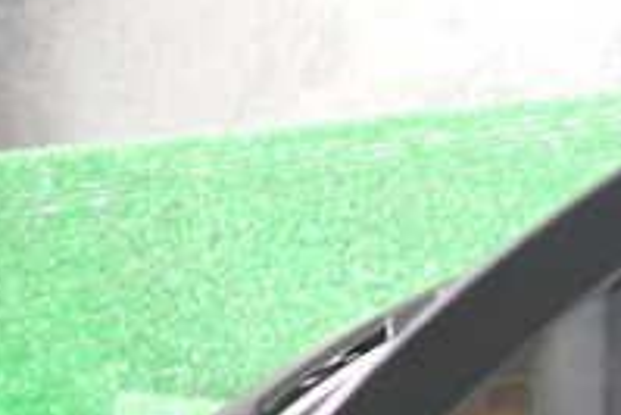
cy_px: 421
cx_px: 811
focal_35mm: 94
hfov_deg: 19.9
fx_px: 1623
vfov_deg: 14.3
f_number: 2.3
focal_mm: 5.4
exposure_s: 1/30
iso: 500
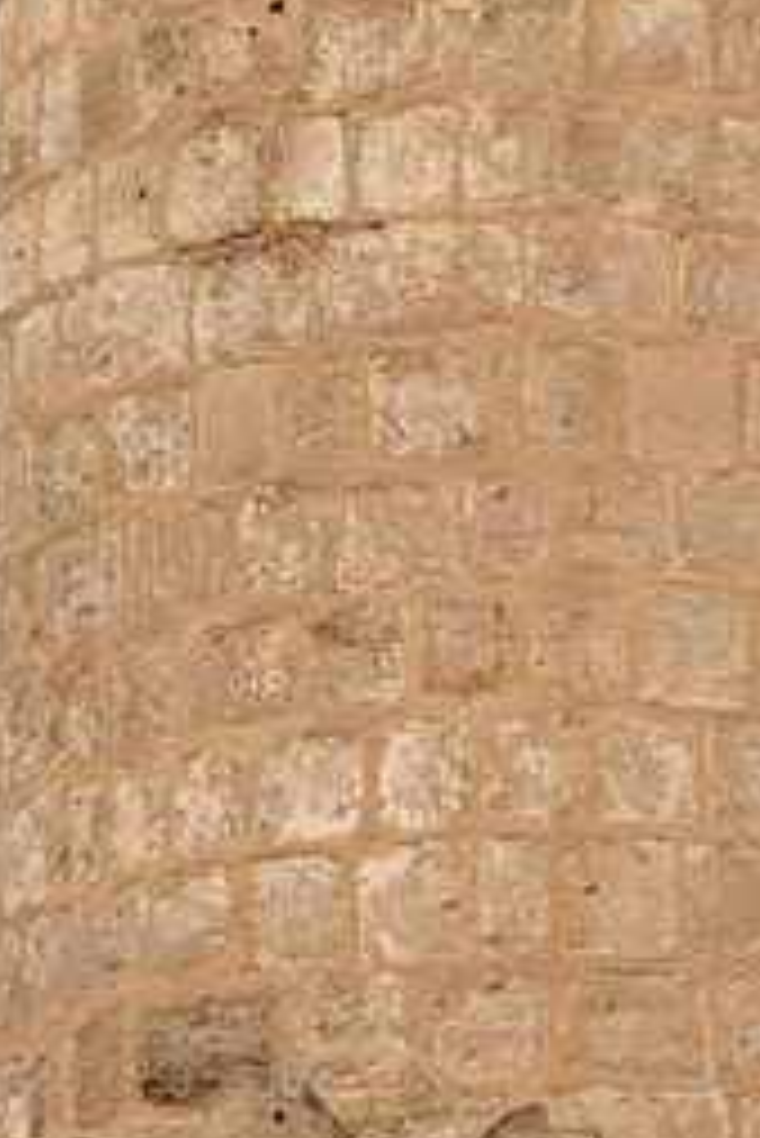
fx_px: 11257
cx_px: 477
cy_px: -378
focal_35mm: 356
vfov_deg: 5.7
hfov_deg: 3.9
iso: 100
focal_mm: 75
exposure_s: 1/500
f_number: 7.1
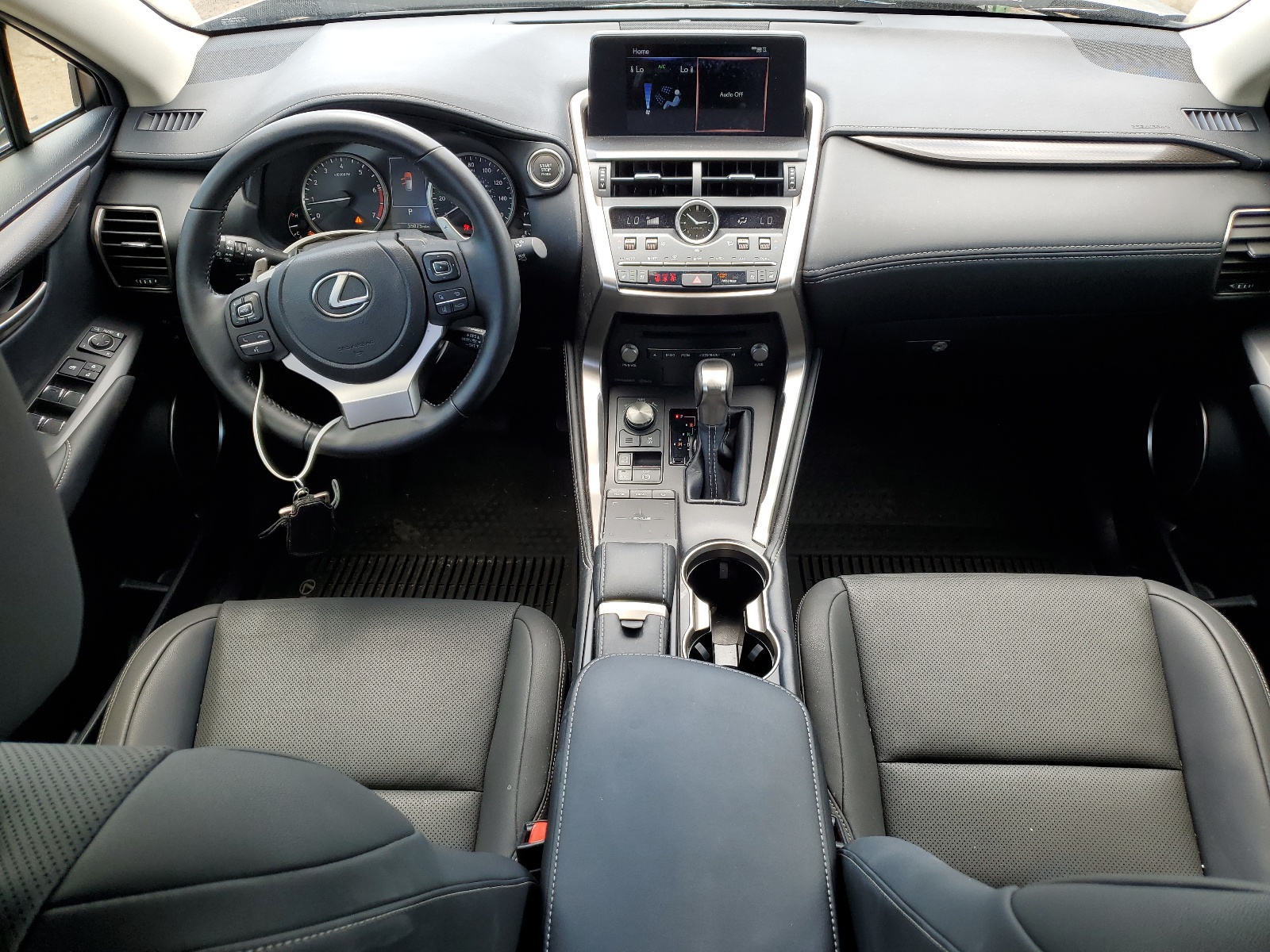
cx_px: 635
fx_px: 954
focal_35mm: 26
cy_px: 476
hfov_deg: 67.3
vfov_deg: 53.1
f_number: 1.5
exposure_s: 1/250
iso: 50
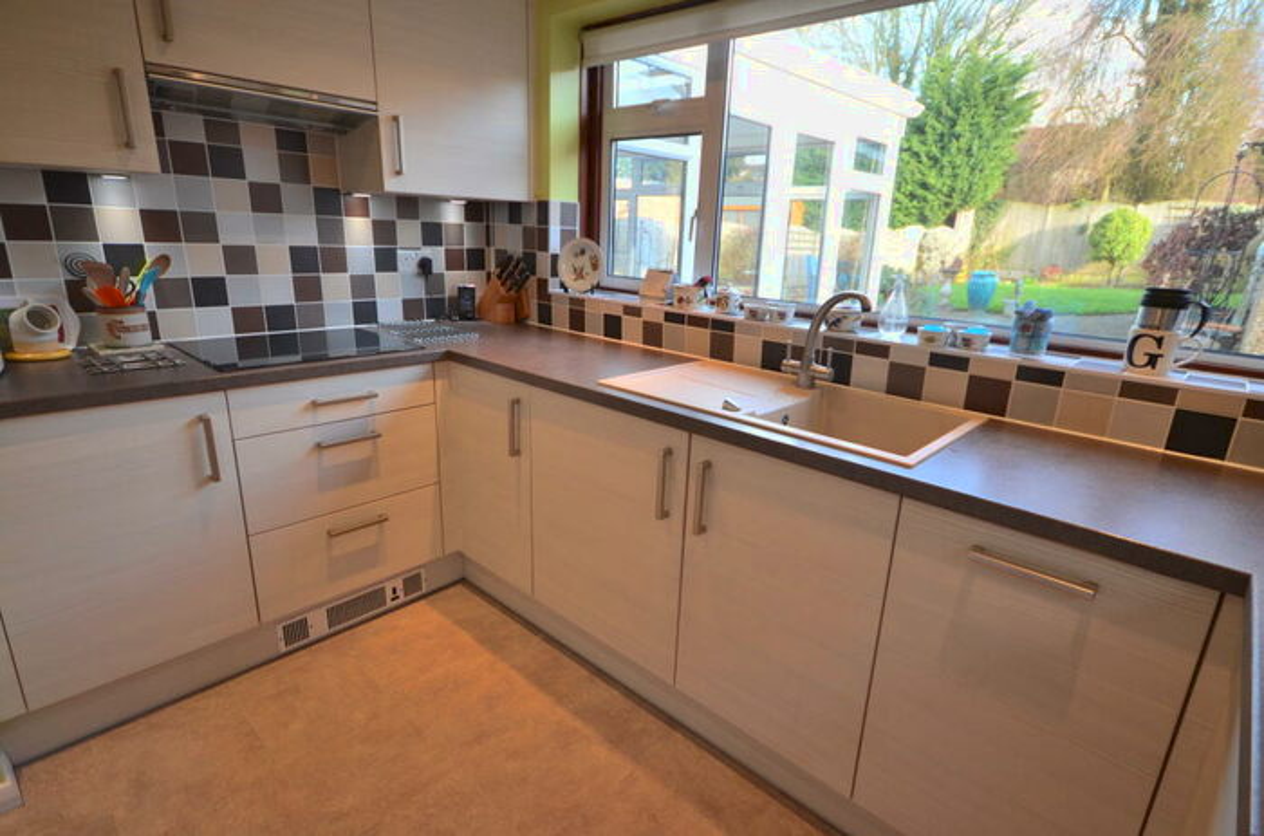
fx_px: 683
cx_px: 632
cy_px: 418
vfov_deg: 62.9
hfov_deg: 85.6
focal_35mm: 20
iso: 400
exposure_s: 1/100
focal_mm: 13
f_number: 5
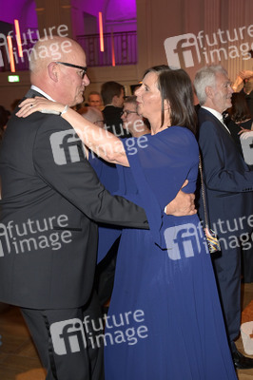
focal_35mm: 35
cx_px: 126
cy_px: 190
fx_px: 370
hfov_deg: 37.8
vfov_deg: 54.5
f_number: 5
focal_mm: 35
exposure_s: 1/80
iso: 1250
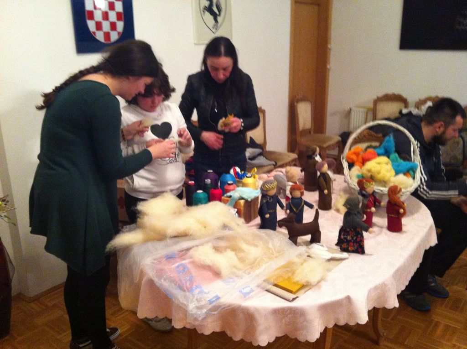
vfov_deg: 40.6
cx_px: 234
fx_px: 472
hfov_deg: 52.7
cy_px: 174
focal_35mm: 35
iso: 400
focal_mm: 3.85
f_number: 2.8
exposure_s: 1/15
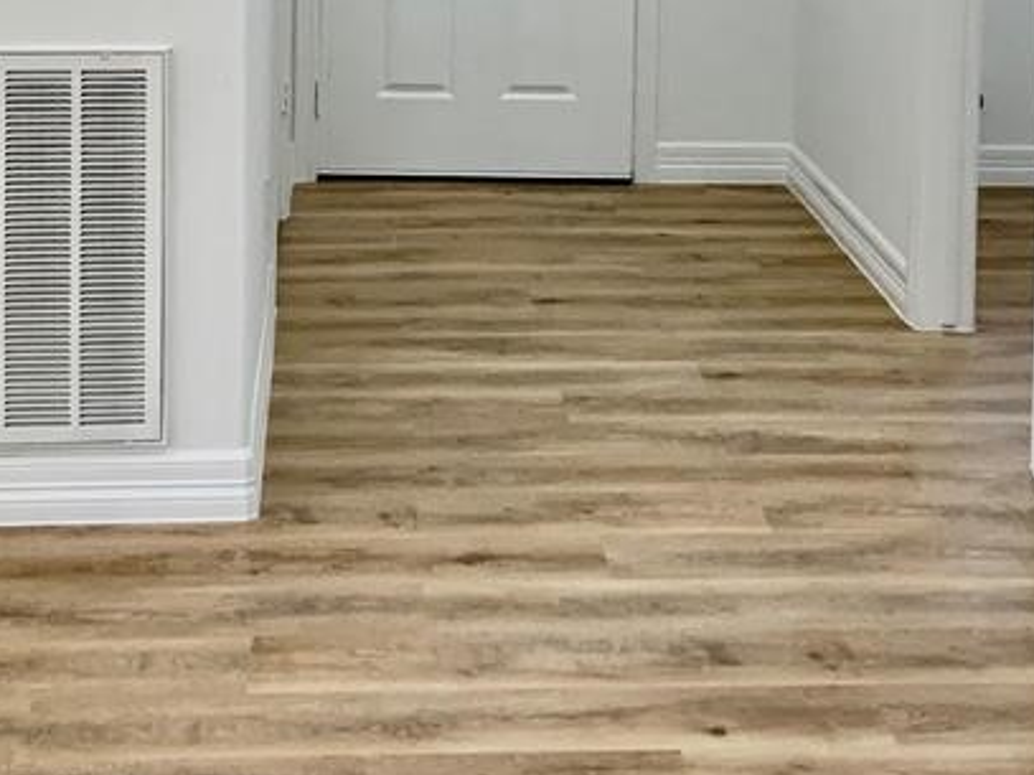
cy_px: -170
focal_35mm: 73
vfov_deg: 19.0
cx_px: 478
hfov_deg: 26.7
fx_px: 2180
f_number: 1.8
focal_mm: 3
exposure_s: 1/120
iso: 64
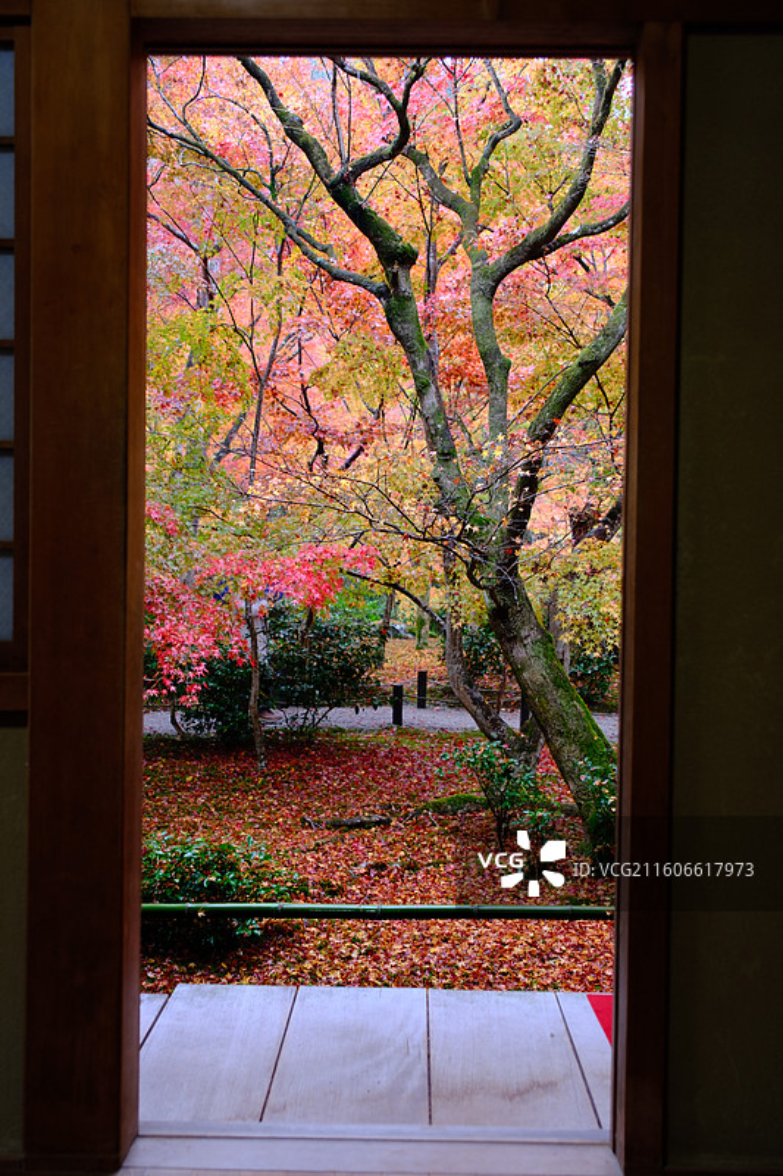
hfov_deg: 35.0
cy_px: 588
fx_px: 1240
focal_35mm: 38
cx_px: 392
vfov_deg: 50.7
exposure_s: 1/38
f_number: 2.8
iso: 250
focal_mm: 25.4
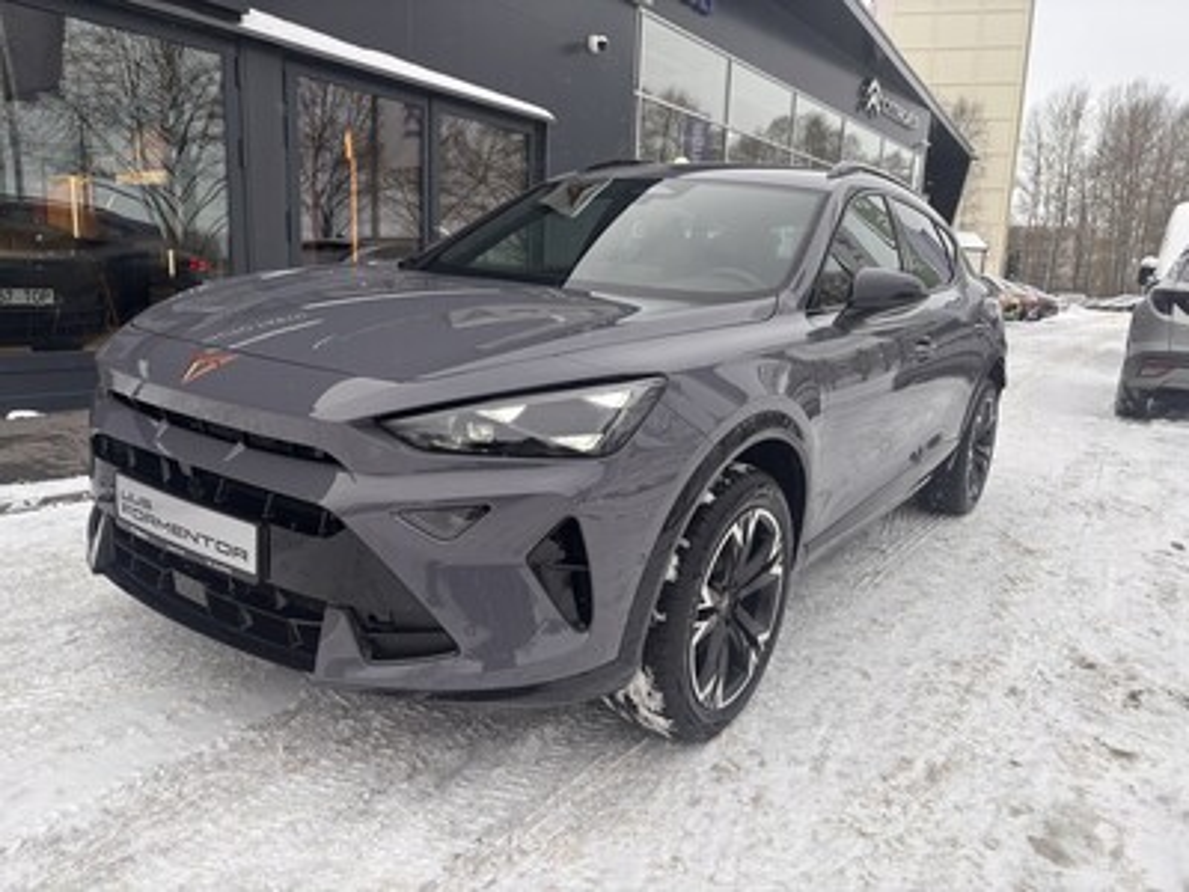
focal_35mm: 26
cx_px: 594
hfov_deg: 67.3
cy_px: 446
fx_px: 893
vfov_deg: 53.1
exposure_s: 1/397
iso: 50
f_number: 1.6
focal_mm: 5.96
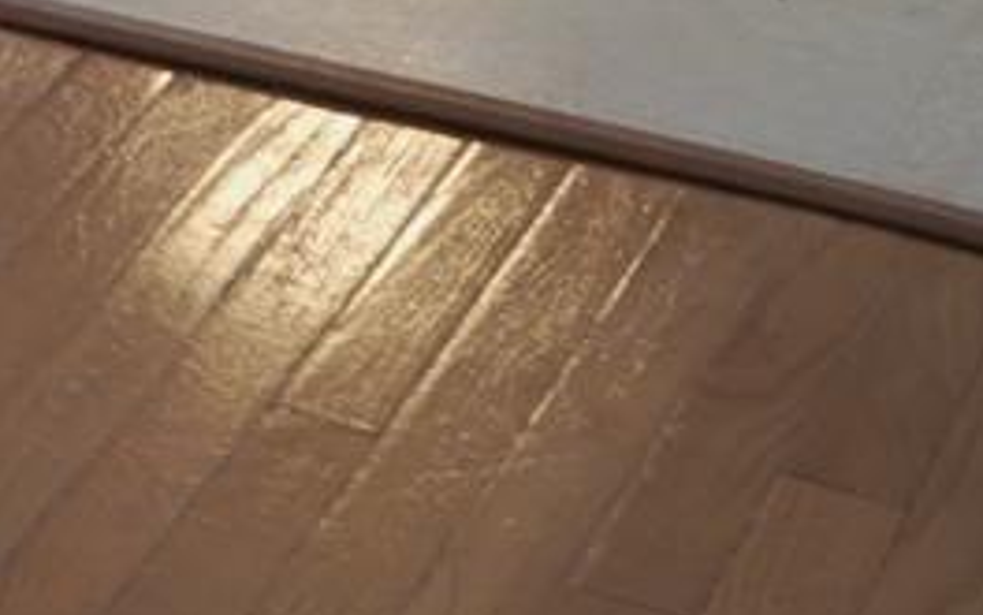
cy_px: -1888
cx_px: -2390
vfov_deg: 5.8
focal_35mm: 190
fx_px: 5090
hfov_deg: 8.4
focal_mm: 24
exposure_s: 1/40
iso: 1250
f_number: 5.6
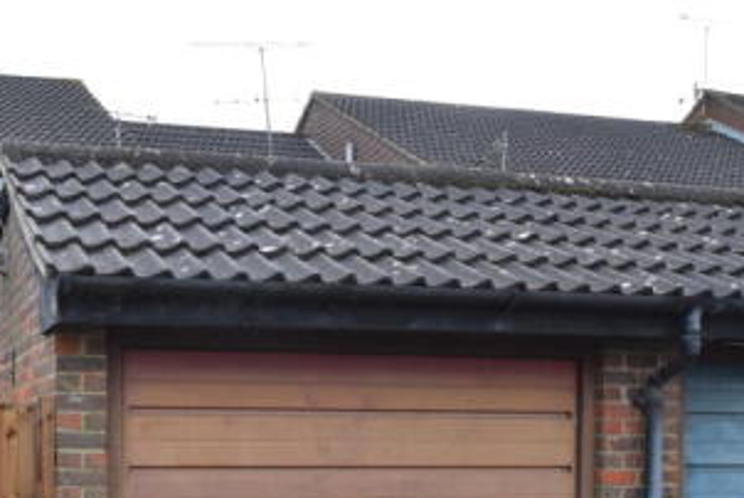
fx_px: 1076
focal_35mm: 52
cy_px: 440
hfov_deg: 35.6
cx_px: 60
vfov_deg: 25.3
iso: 800
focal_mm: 16
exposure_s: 1/320
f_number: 9
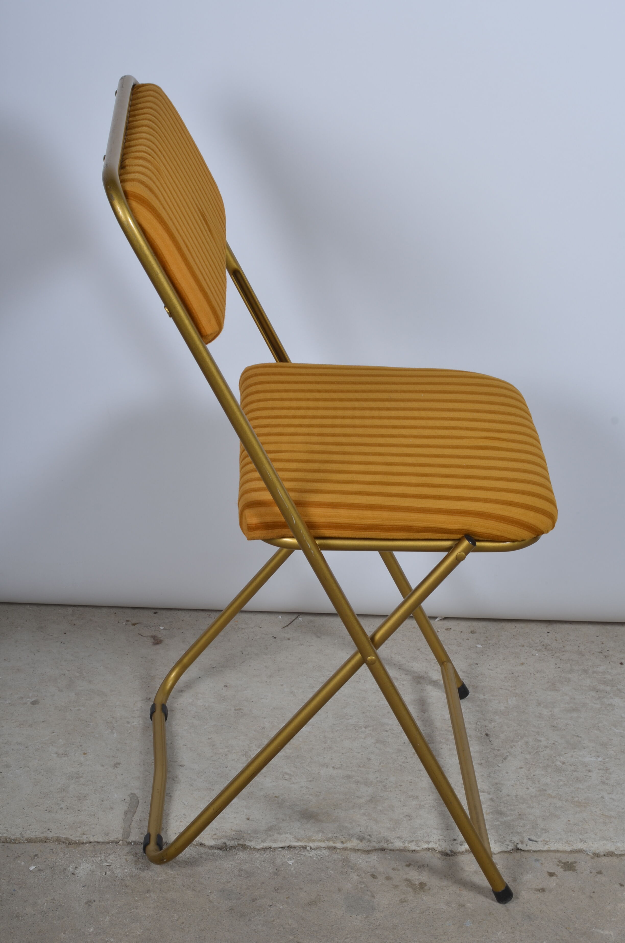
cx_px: 312
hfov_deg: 18.1
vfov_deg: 27.0
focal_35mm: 75
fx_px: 1962
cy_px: 472
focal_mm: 50
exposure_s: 1/160
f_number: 11
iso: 100
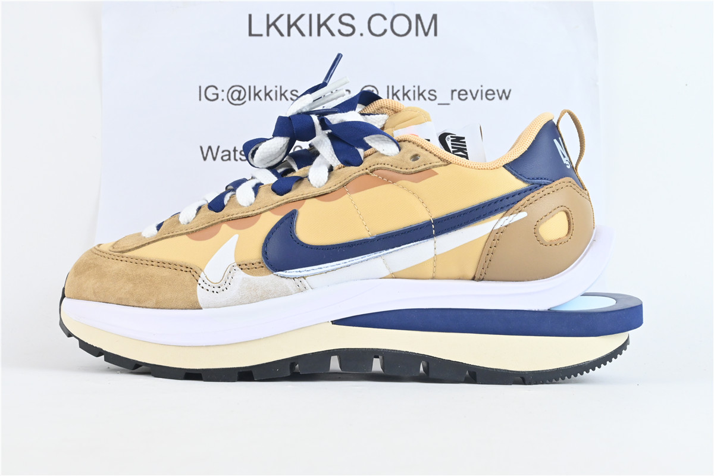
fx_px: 1071
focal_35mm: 54
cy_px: 238
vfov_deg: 25.1
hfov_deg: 36.9
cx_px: 357
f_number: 11
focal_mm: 36
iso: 1250
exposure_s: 1/60
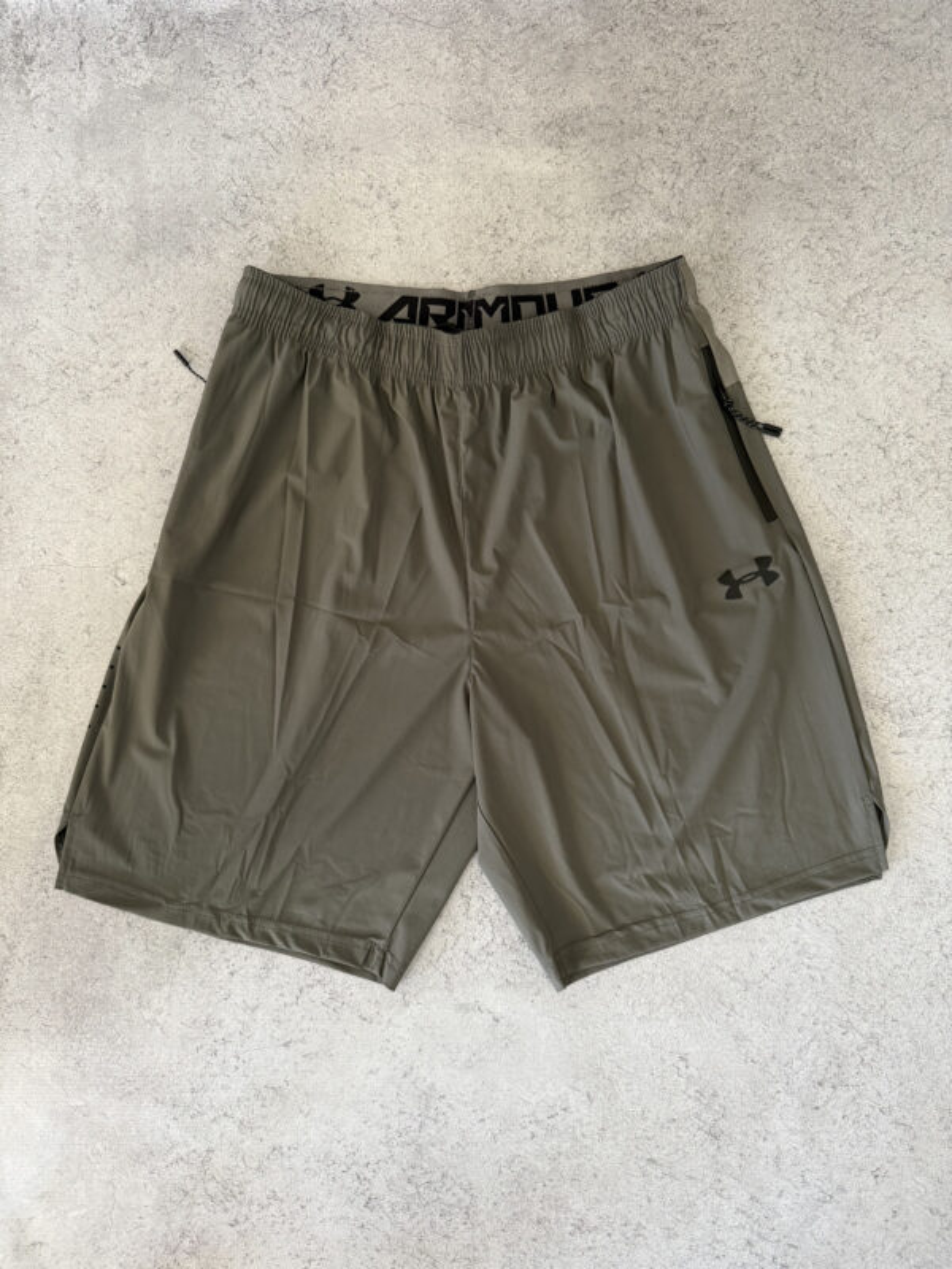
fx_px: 880
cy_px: 634
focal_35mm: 24
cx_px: 476
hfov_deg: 56.8
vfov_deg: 71.6
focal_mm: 6.76
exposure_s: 1/60
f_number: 1.78
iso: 320
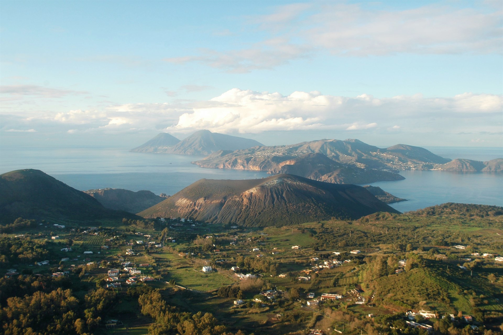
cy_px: 168
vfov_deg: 34.2
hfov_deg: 49.6
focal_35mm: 39
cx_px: 252
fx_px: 545
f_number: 7.1
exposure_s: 1/200
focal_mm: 26
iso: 200
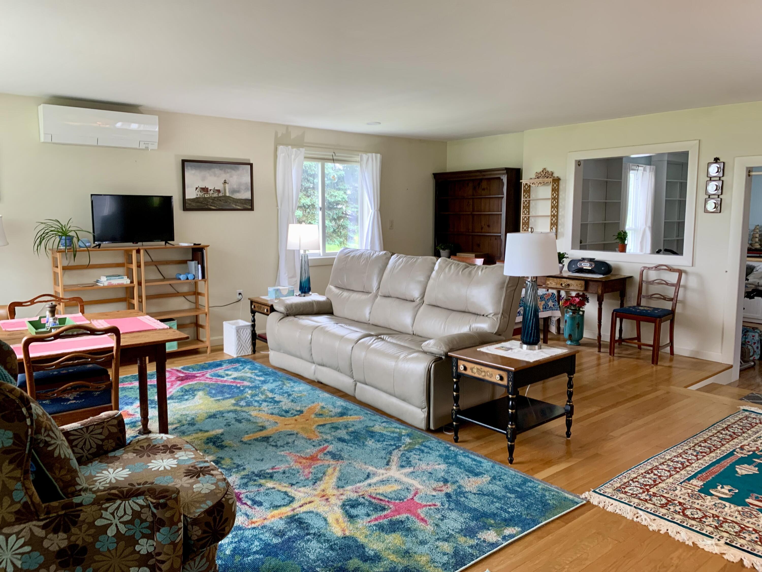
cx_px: 381
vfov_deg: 53.1
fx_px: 572
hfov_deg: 67.3
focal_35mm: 26
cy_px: 286
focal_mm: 4.25
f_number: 1.8
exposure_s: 1/60
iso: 100
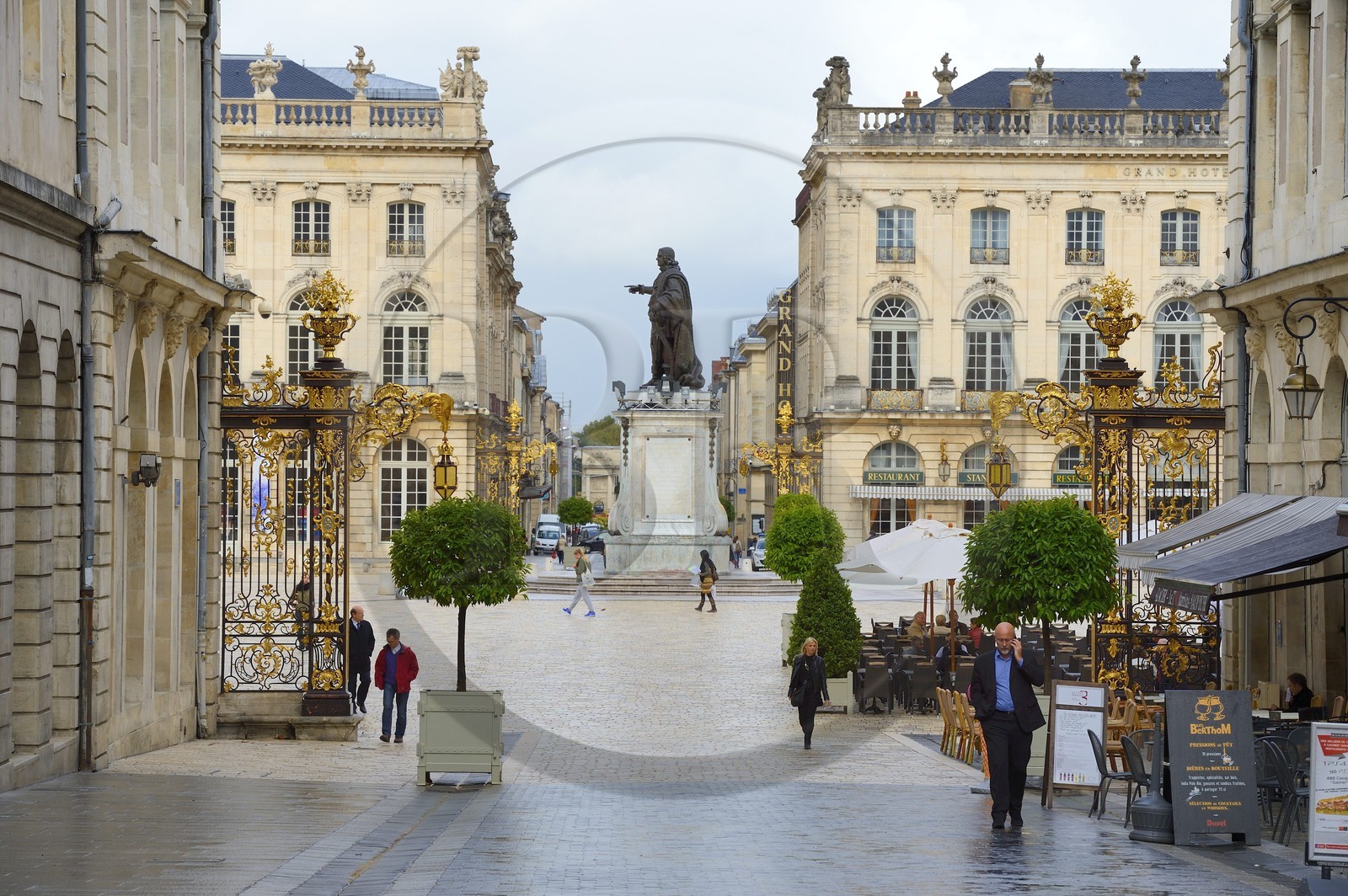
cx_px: 674
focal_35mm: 120
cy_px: 448
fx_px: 4490
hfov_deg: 17.1
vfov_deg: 11.4
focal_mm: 120
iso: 200
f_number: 10
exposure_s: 1/200
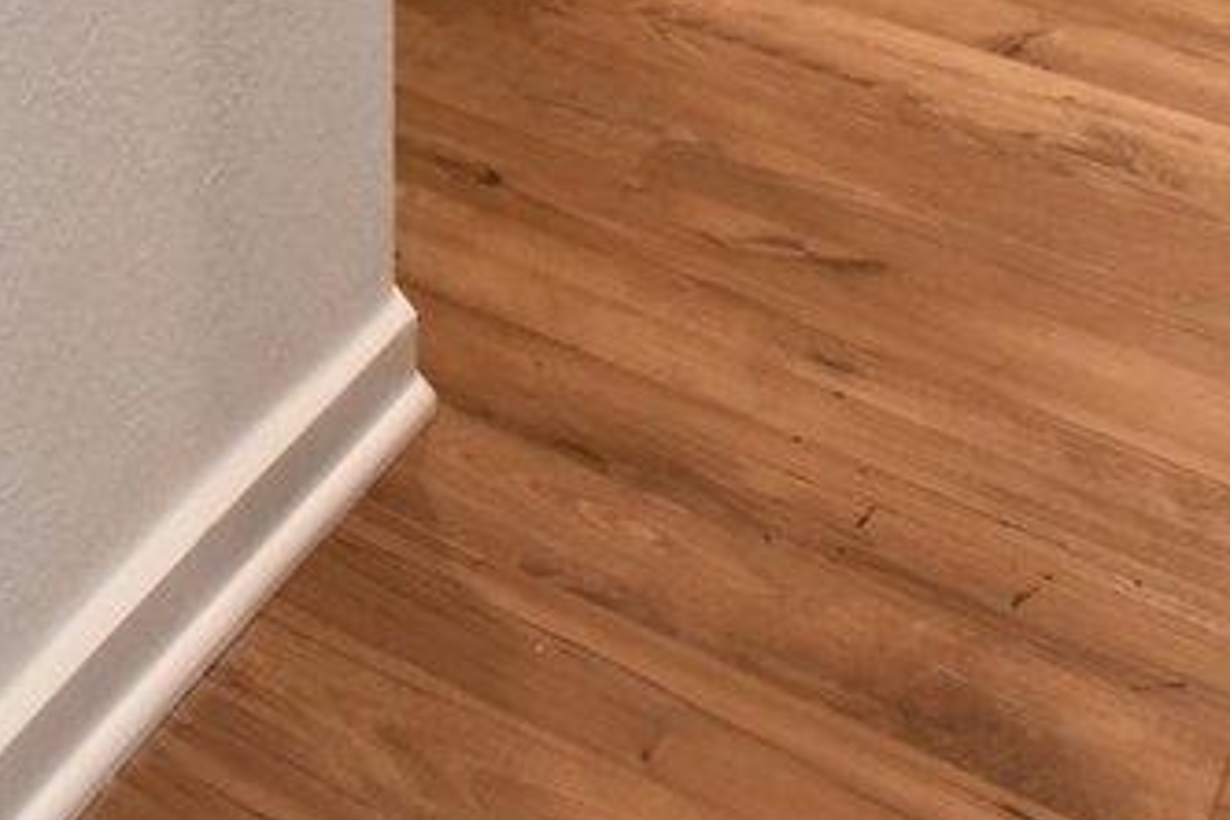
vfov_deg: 11.2
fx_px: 2938
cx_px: -1248
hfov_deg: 17.1
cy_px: -1516
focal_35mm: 86
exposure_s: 1/15
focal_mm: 14
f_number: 8
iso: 160
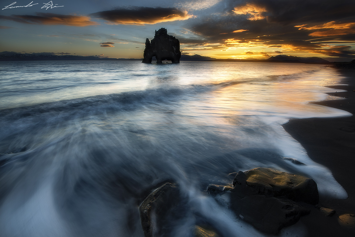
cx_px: 178
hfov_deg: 104.2
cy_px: 118
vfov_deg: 81.3
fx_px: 138
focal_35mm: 14
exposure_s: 1/1.25
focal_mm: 14
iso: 50
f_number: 16
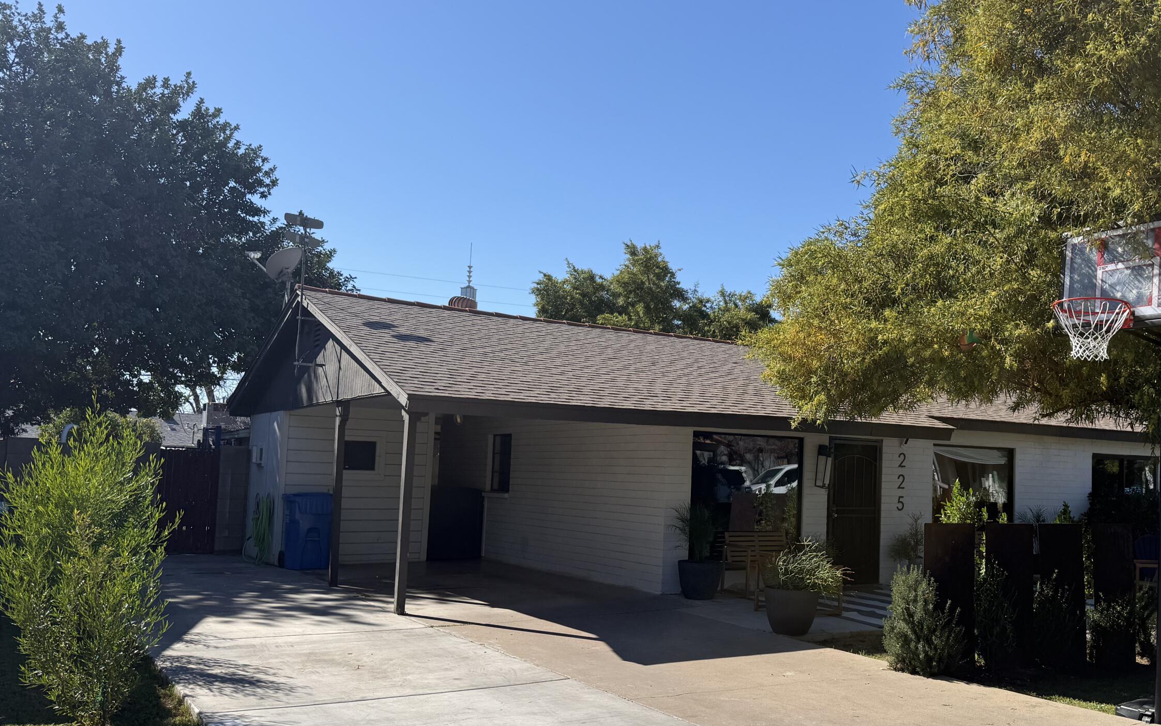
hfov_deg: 55.6
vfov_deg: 37.3
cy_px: 382
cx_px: 767
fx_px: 1076
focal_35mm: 34
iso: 80
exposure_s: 1/4673
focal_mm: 6.76
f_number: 1.78
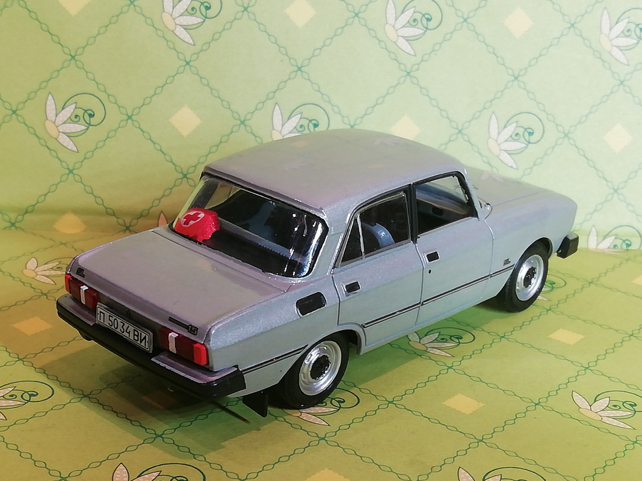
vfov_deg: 24.4
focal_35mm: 60
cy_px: 240
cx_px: 321
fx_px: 1113
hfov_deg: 32.2
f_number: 2.2
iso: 125
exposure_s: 1/33.3
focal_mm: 3.46
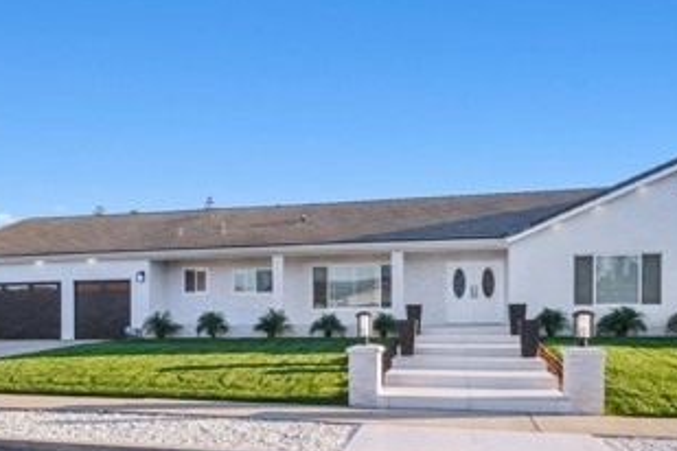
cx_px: 320
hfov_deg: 63.6
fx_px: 545
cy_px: 348
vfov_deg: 43.3
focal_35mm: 29
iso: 160
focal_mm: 9
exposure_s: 1/35
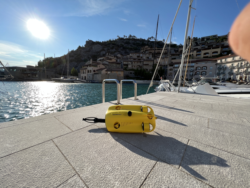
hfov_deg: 106.2
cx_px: 125
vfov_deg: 89.9
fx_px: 94
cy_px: 94
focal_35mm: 13
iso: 32
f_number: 1.8
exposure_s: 1/1292
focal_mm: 1.57
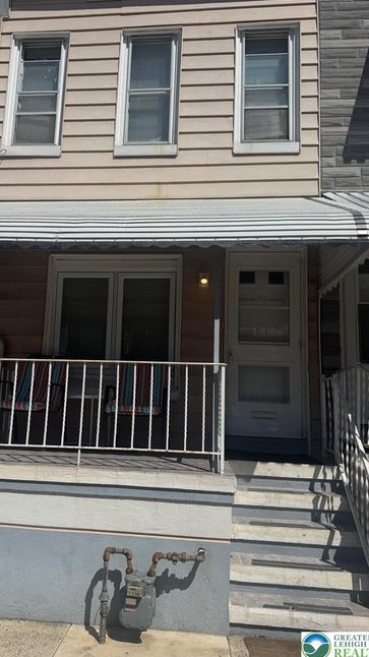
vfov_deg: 69.9
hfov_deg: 42.7
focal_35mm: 27
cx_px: 148
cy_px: 326
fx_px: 470
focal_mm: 6.76
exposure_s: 1/12346
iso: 80
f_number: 1.78
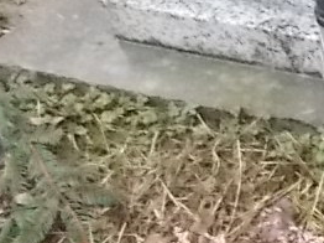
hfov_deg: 10.7
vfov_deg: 9.0
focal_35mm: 159
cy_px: 400
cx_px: 759
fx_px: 1487
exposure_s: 1/30
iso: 400
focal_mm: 4.6
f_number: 3.2
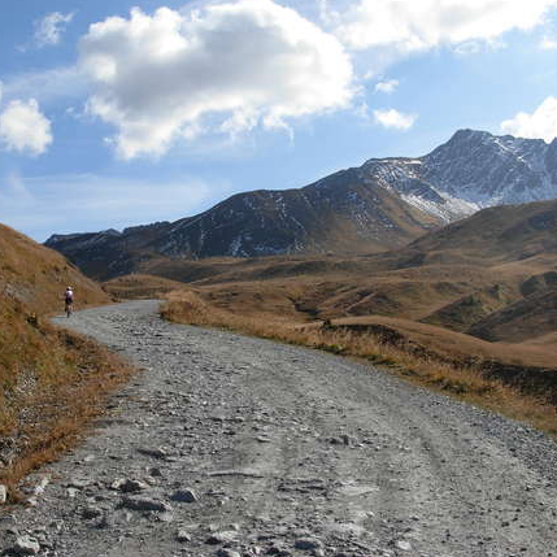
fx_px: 856
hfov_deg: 36.0
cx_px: 227
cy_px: 283
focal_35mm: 47
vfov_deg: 36.1
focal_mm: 6.3
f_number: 4.9
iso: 79
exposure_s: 1/664
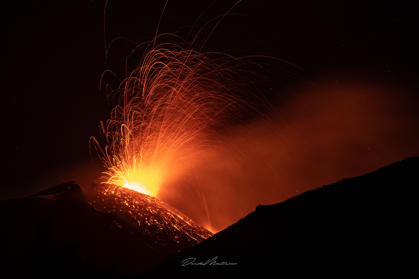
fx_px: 3492
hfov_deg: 6.9
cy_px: 140
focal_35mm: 300
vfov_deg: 4.6
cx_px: 210
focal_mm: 300
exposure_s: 4
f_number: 5.6
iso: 640
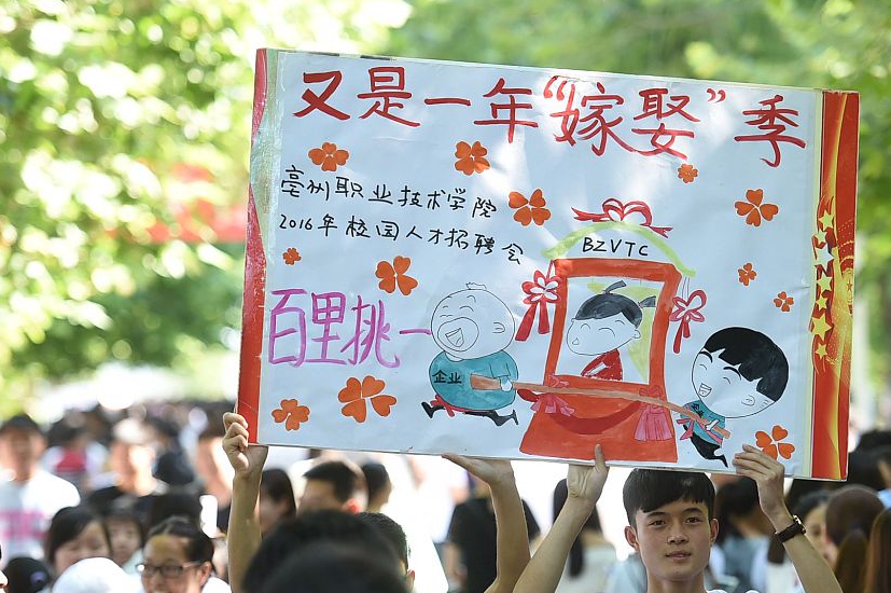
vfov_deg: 7.0
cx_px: 475
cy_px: 394
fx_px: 4847
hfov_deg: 10.5
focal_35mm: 196
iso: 1000
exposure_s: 1/800
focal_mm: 135
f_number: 2.8
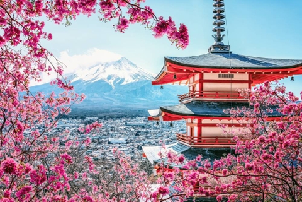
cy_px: 101
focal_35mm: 42
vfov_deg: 31.9
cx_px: 151
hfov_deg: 46.4
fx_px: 352
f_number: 8
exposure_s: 1/250
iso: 64
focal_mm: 42
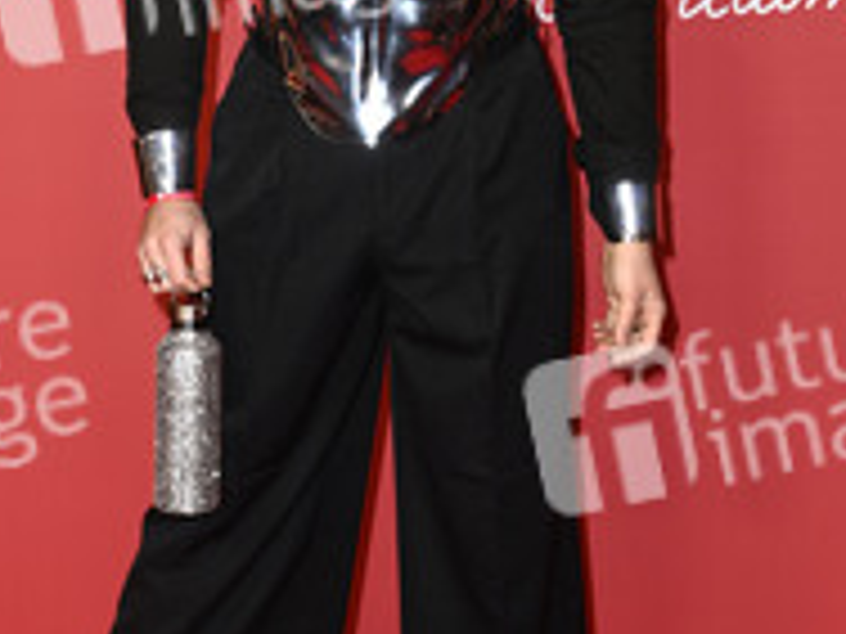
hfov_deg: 19.2
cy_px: 184
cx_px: 346
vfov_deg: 14.5
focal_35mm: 102
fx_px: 2493
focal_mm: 50
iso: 640
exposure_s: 1/200
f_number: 5.6
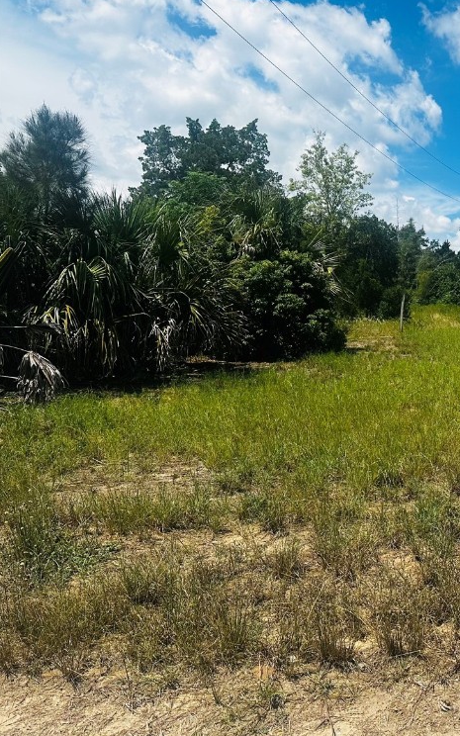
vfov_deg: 55.3
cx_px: 501
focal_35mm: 35
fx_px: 702
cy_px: 362
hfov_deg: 32.2
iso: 80
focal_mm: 6.86
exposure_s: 1/4545
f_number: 1.78
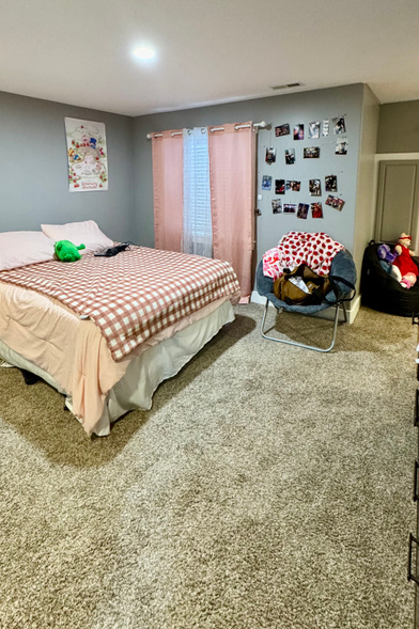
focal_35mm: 19
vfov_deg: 84.7
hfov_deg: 64.5
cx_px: 205
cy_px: 223
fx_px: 332
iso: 500
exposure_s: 1/60
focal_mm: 2.22
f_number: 2.2
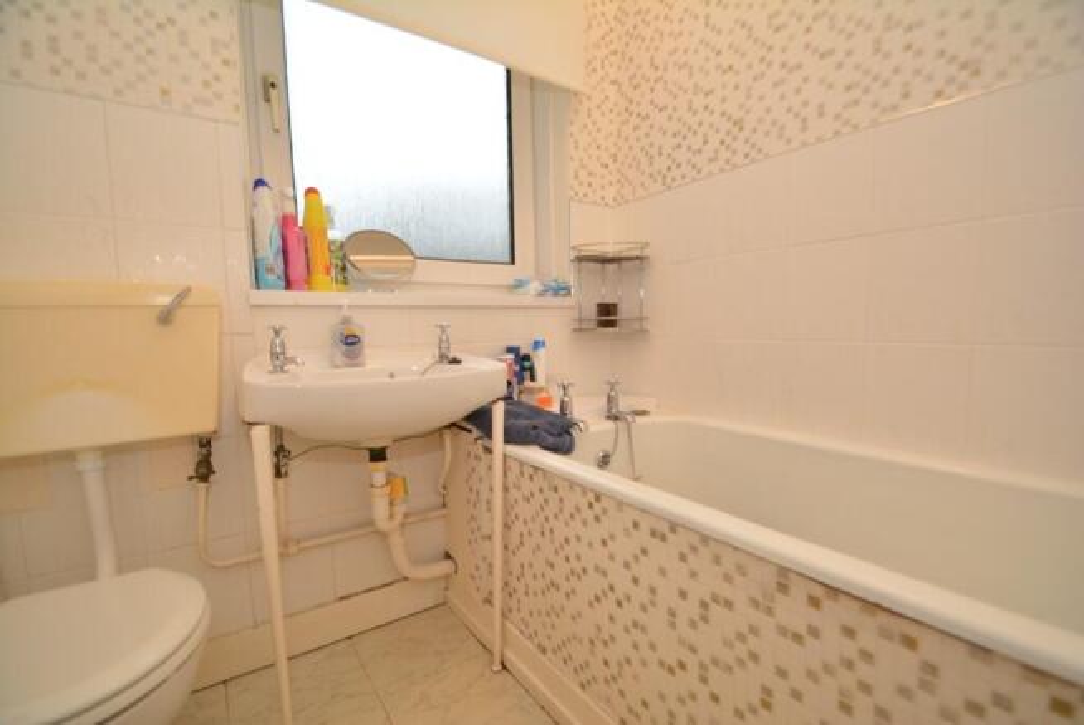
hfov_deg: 100.4
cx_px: 542
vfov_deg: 77.4
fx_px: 452
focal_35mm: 15
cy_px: 362
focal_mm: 10
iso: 100
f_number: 4.5
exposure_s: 1/15
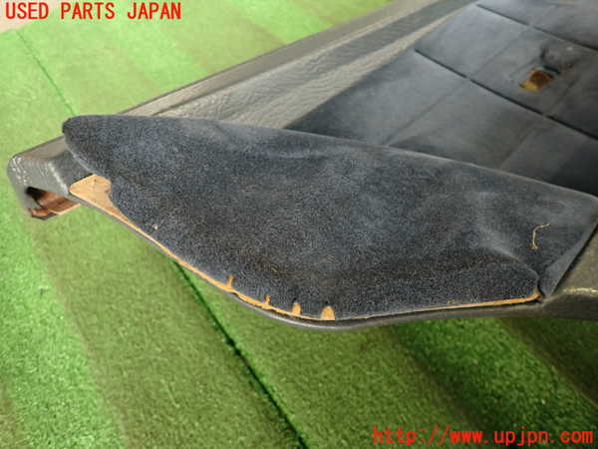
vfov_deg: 54.9
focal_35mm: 25
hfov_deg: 69.4
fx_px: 432
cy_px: 224
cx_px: 299
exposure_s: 1/30
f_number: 2
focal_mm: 4.5
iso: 250
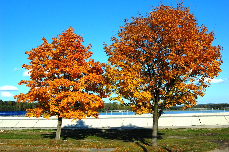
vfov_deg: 28.9
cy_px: 76
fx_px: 296
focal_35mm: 46
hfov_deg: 42.4
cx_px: 114
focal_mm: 31
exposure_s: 1/800
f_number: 8
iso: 400
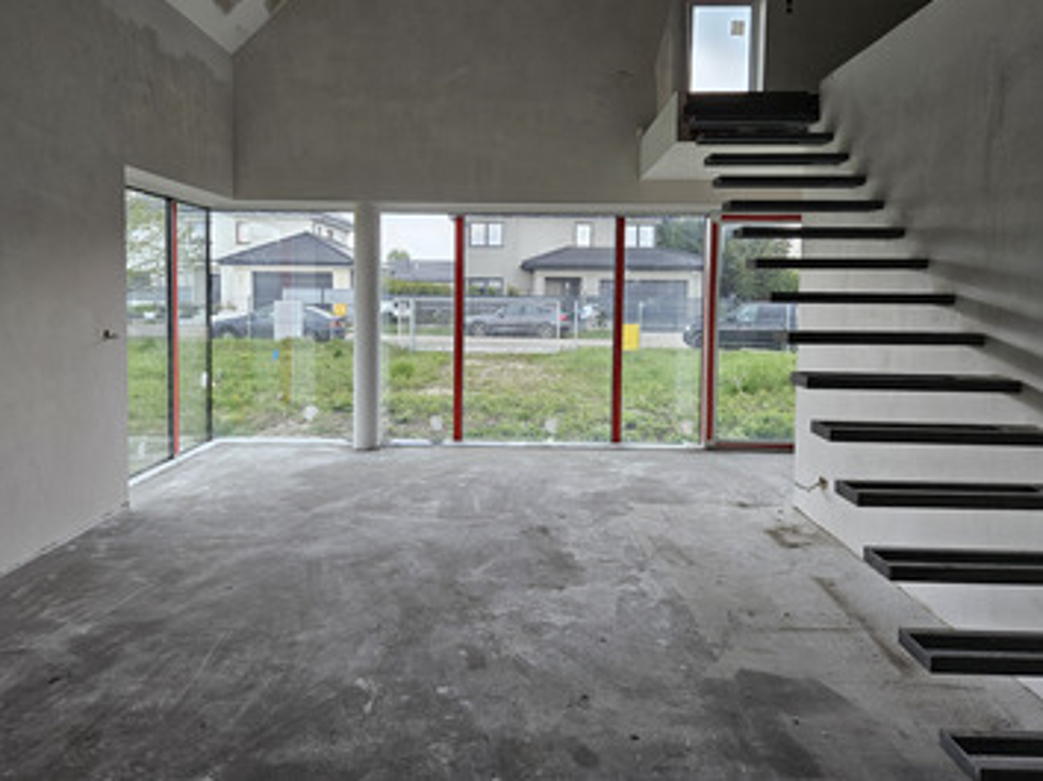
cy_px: 342
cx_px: 516
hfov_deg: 67.3
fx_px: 783
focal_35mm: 26
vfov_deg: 52.9
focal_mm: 5.4
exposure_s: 1/190
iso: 125
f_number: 1.8
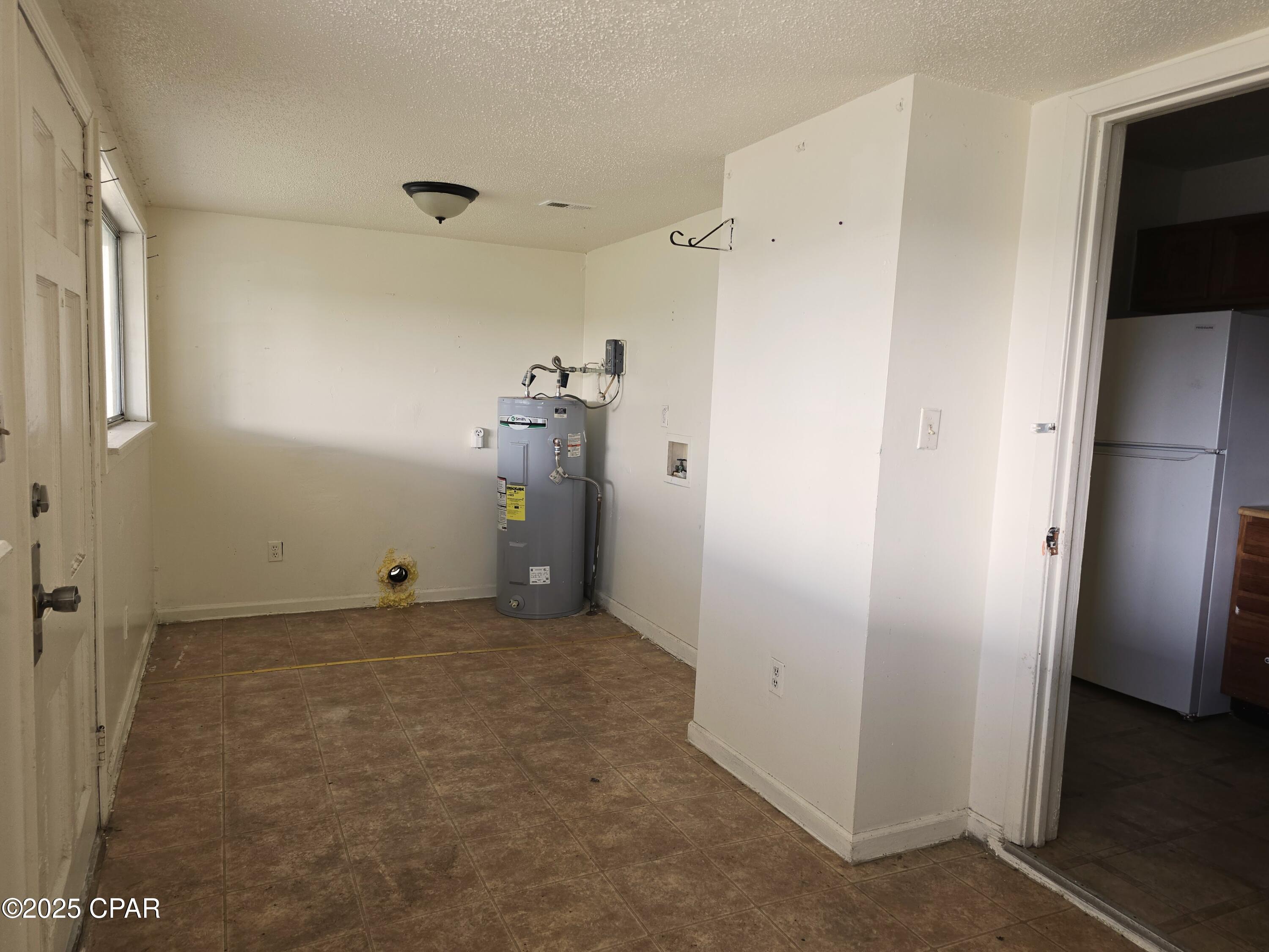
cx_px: 634
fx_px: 843
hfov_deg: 73.9
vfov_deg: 58.9
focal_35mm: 23
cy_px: 476
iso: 20
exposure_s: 1/60
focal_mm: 6.3
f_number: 1.7
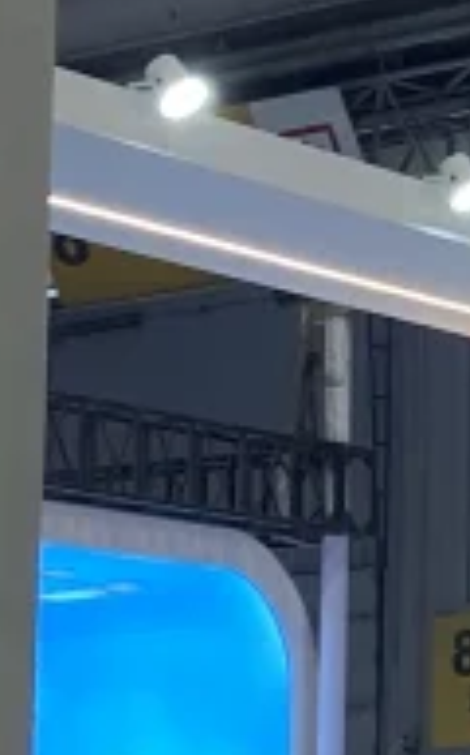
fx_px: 4238
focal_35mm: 206
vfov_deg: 10.2
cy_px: 235
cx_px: 1108
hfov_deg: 6.1
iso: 64
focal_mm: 4.25
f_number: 1.8
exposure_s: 1/100
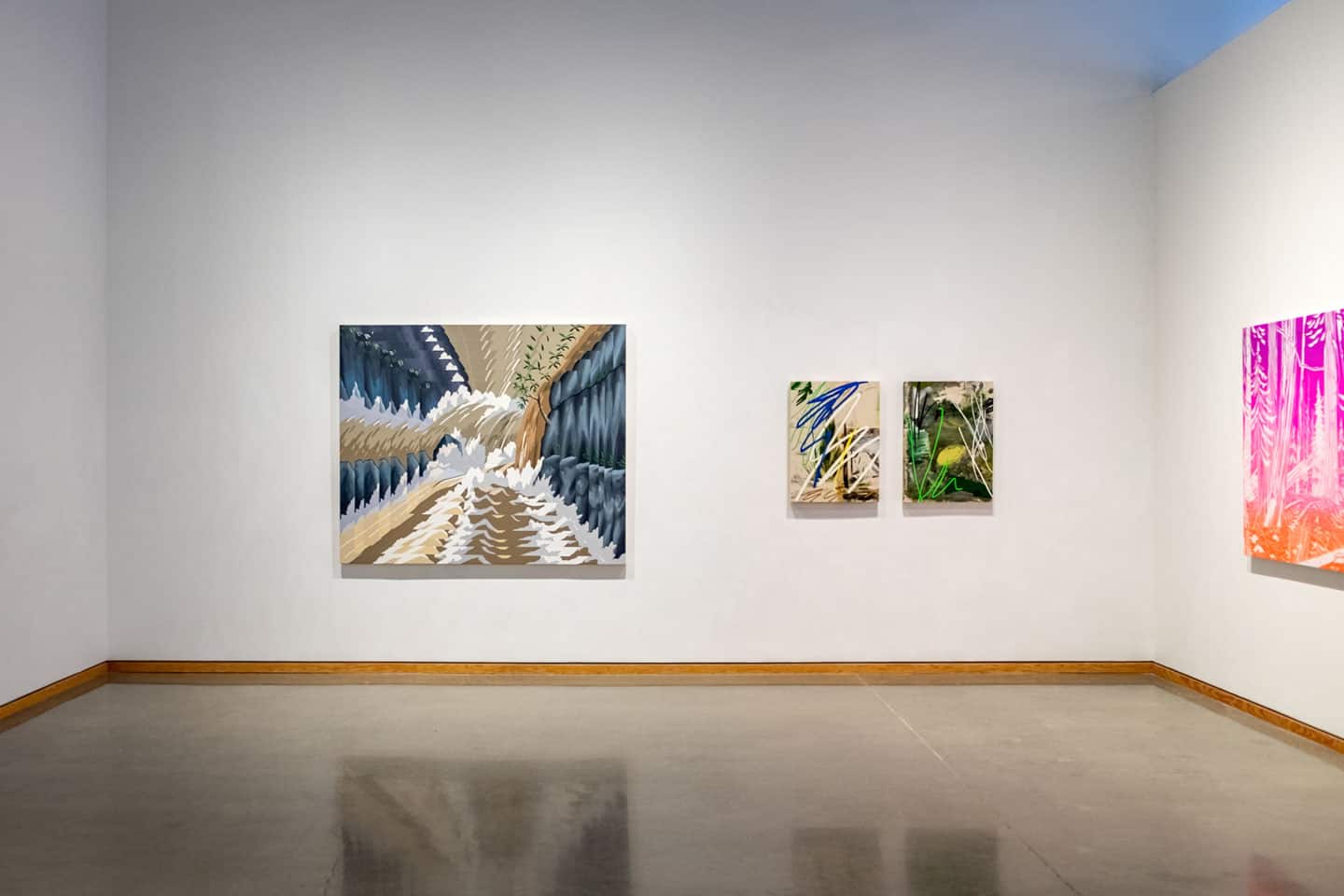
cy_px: 448
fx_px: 1008
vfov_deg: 47.9
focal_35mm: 27
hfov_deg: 67.4
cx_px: 672
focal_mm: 18
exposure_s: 1/220
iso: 800
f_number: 2.8
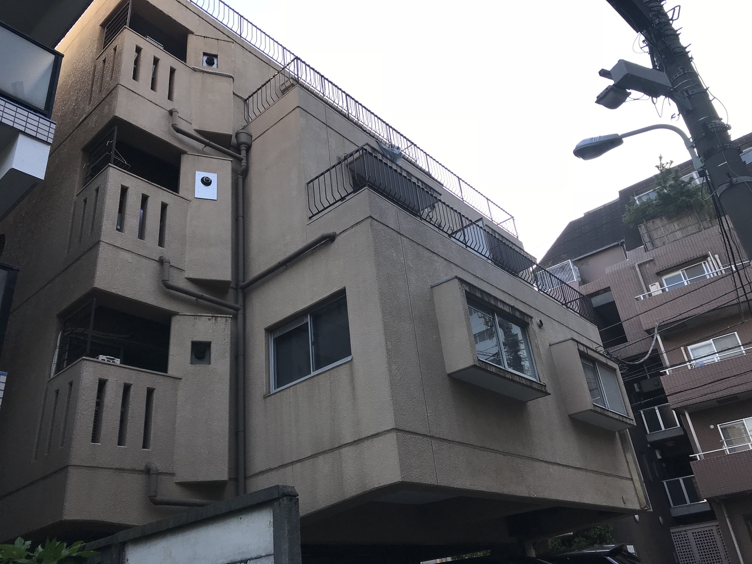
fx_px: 608
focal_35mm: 28
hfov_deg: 63.4
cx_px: 376
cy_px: 282
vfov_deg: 49.7
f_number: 1.8
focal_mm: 3.99
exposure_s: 1/591
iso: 20
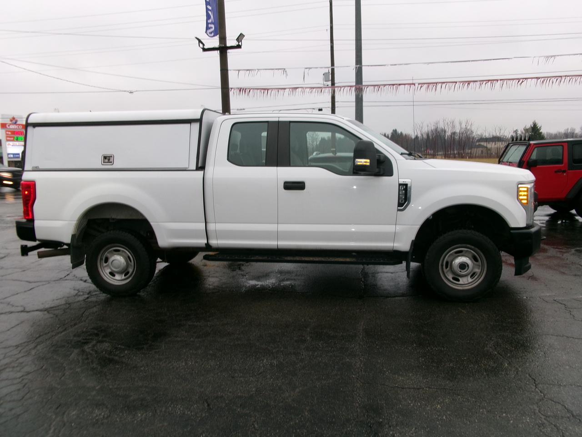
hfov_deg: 63.4
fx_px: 471
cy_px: 218
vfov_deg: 49.7
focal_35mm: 28
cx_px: 291
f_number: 3.9
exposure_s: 1/50
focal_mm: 5.1
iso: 100
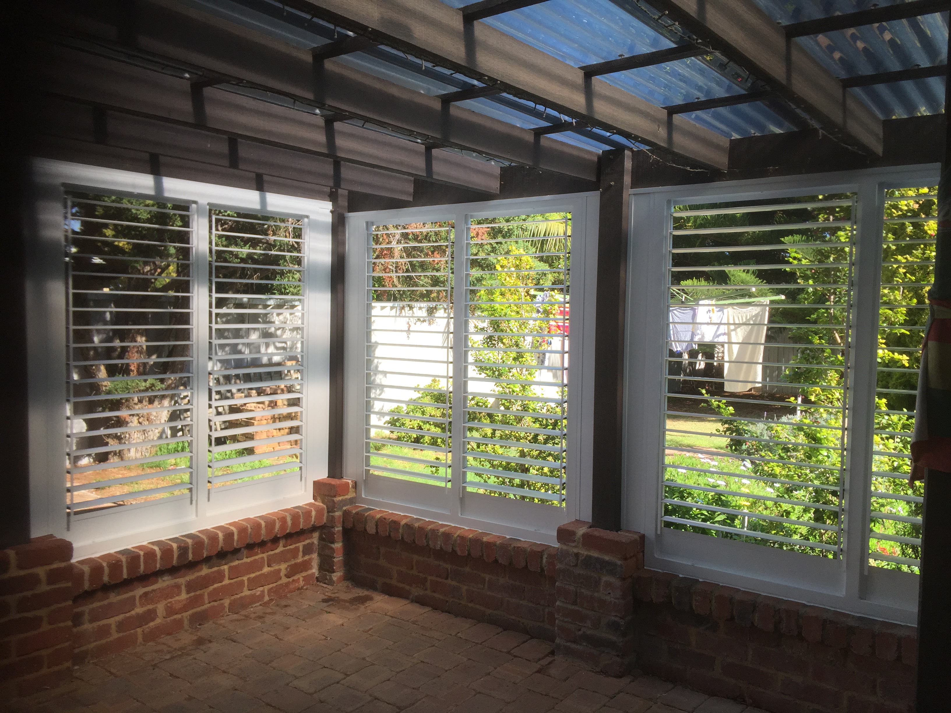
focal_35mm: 29
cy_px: 356
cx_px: 476
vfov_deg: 48.2
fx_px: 797
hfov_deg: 61.7
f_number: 2.2
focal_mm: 4.15
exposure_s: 1/520
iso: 32
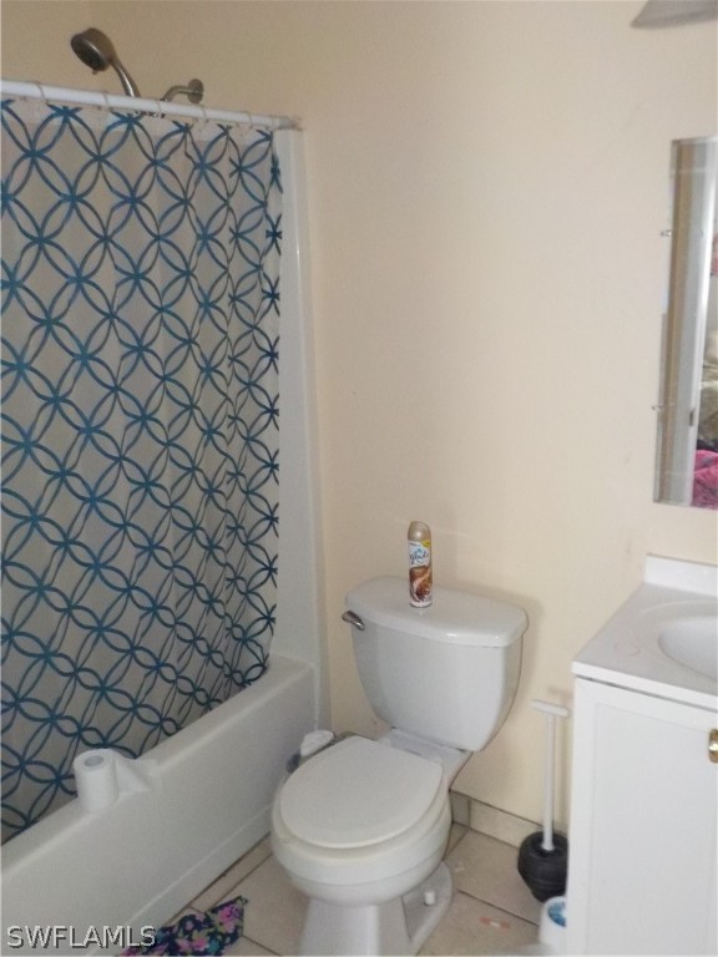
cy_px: 478
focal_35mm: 30
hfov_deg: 46.8
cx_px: 359
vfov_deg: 60.0
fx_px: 830
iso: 640
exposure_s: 1/15
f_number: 3.3
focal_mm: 4.1
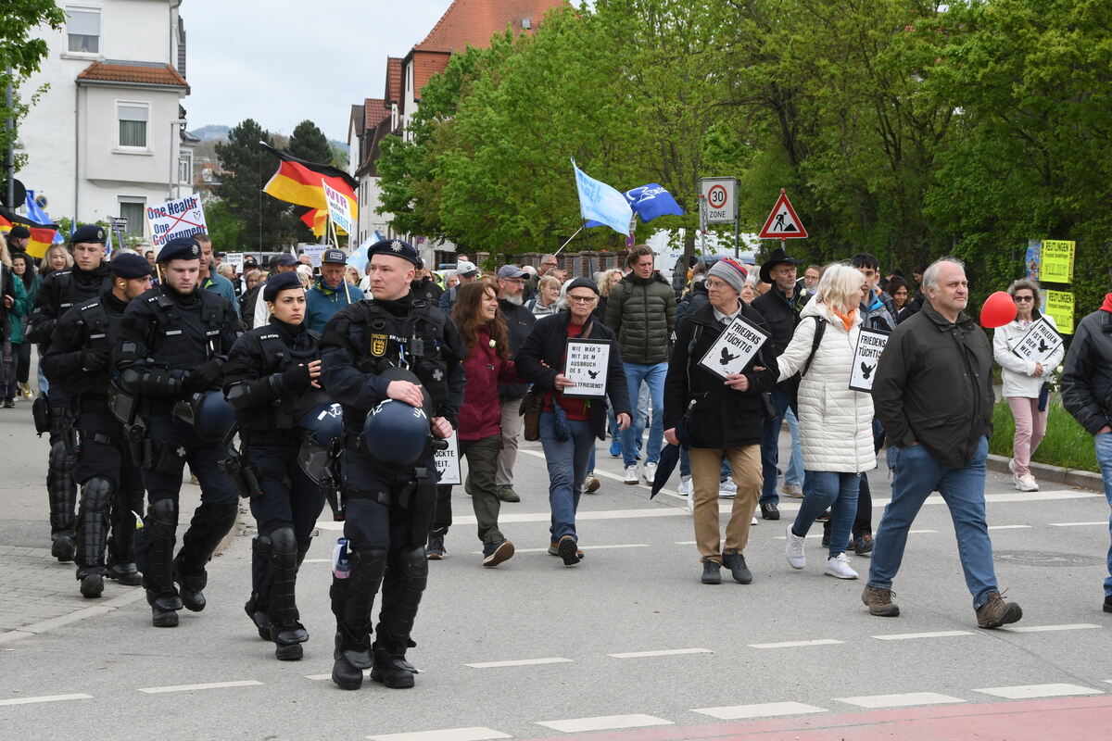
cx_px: 556
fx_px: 2780
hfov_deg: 22.6
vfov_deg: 15.2
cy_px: 370
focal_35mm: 90
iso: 640
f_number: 10
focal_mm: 60
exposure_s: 1/250
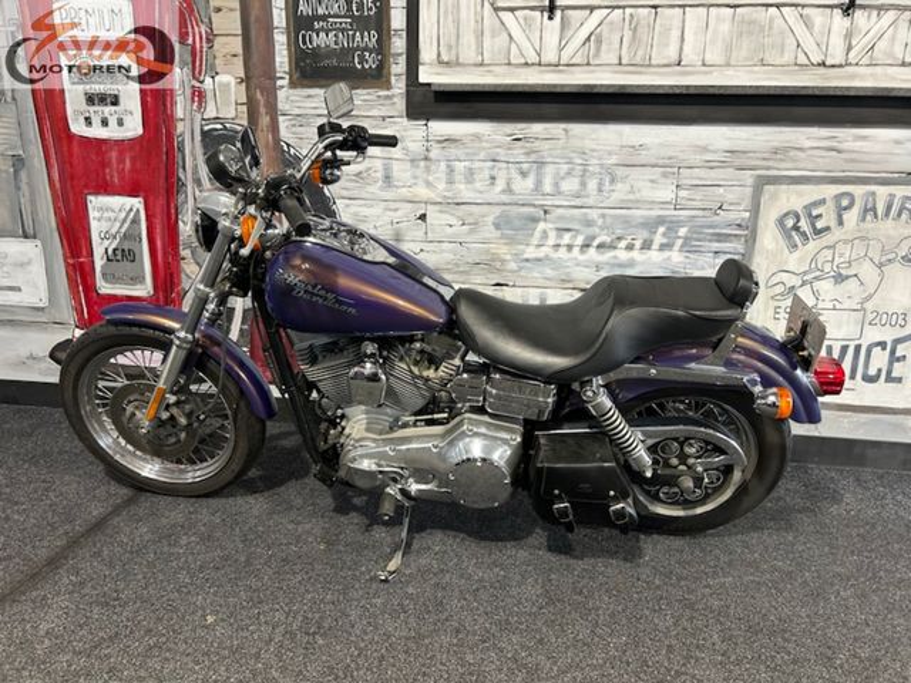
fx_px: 684
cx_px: 456
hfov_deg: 67.3
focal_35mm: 26
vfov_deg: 53.1
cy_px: 342
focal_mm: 5.7
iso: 64
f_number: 1.5
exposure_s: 1/50
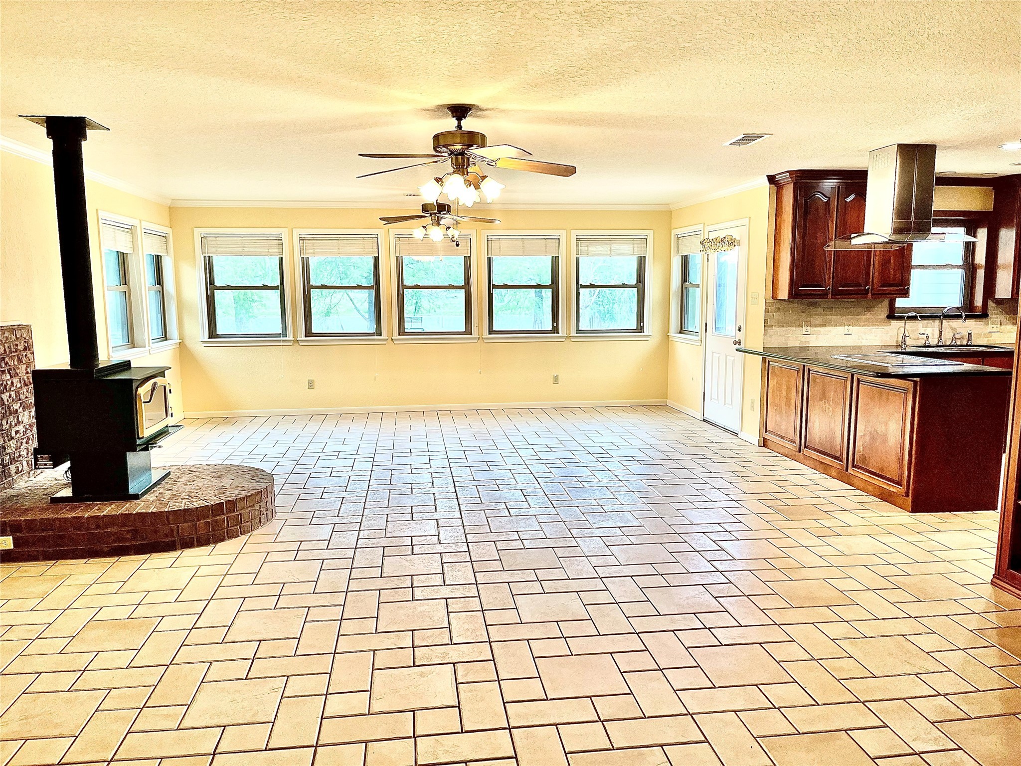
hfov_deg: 67.3
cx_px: 510
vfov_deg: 53.1
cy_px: 383
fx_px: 767
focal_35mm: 26
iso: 64
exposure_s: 1/120
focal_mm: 5.1
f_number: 1.6
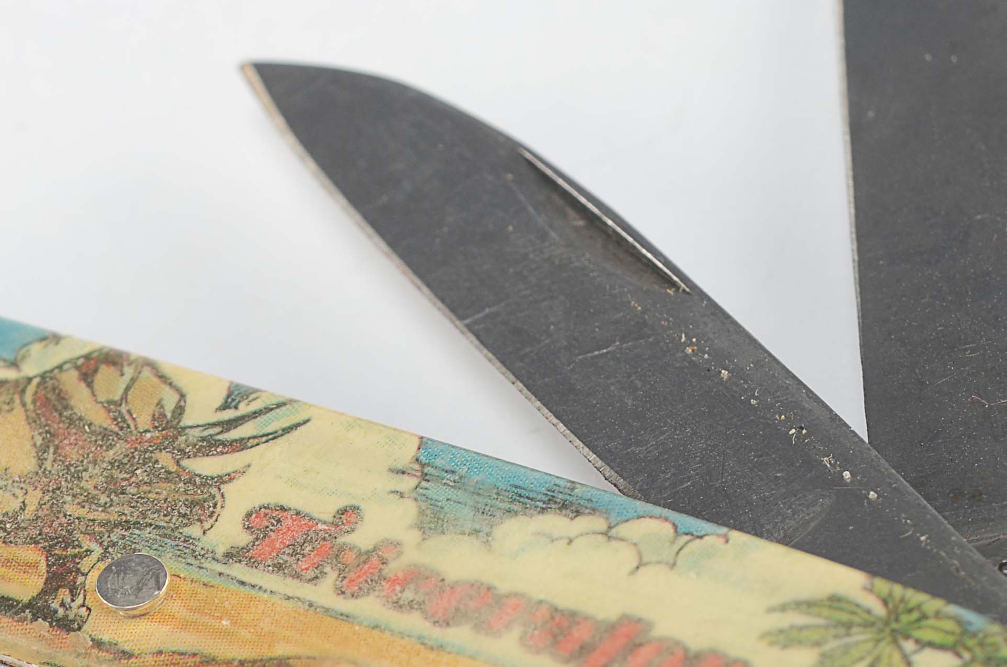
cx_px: 381
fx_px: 6420
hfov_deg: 9.0
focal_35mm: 230
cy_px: 427
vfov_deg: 5.9
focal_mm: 60
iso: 100
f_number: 10
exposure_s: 1/80
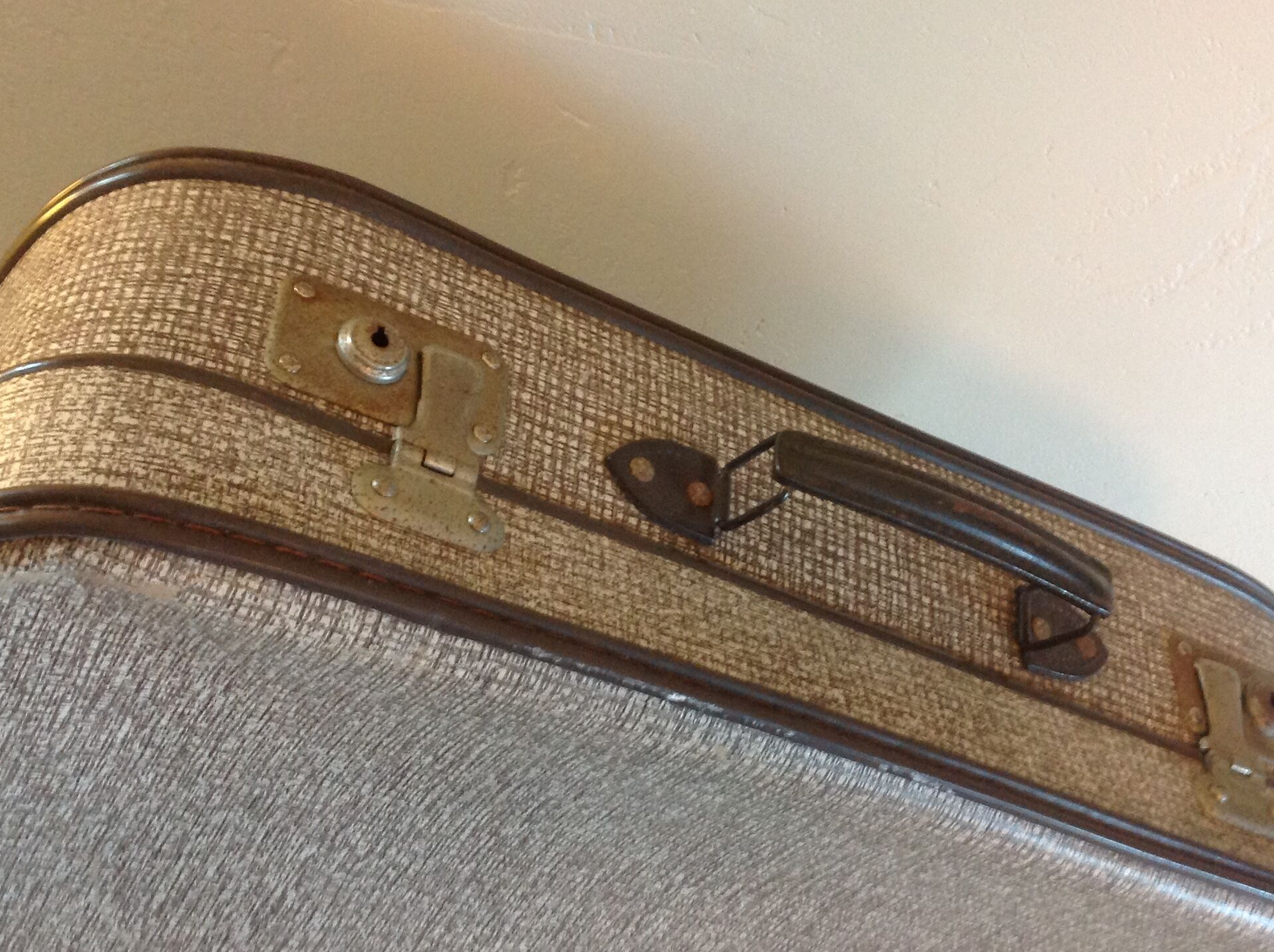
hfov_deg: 40.5
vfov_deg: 30.8
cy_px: 543
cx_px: 636
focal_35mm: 47
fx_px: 1727
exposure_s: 1/15
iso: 200
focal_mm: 4.28
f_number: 2.4
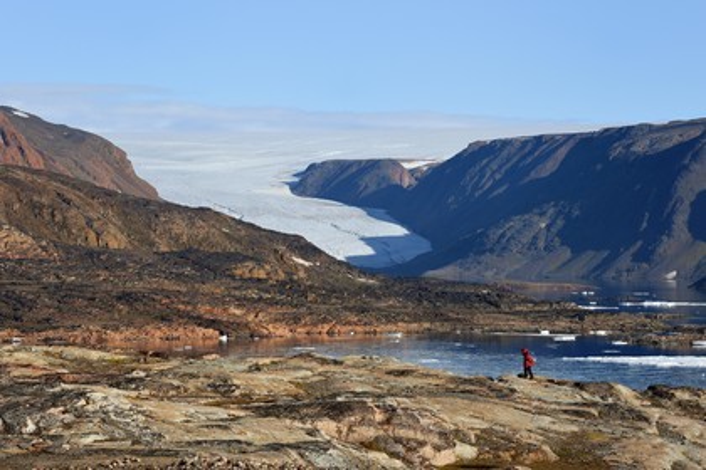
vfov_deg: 6.9
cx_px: 353
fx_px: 3922
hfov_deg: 10.3
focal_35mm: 200
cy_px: 235
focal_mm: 200
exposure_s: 1/320
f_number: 13
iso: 200
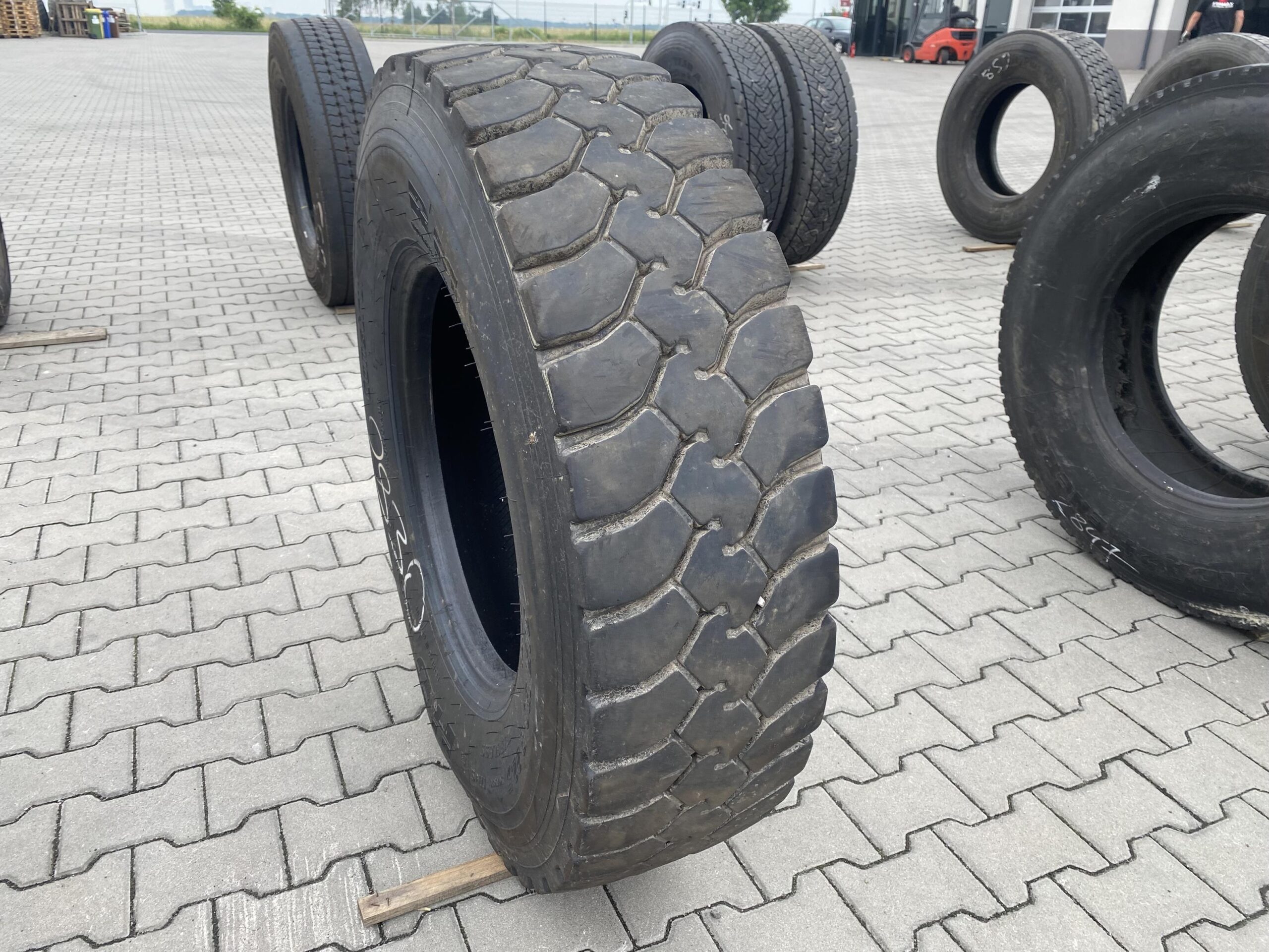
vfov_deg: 53.1
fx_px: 953
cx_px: 634
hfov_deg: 67.3
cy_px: 476
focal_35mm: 26
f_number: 1.8
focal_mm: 4.25
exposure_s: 1/485
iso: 32
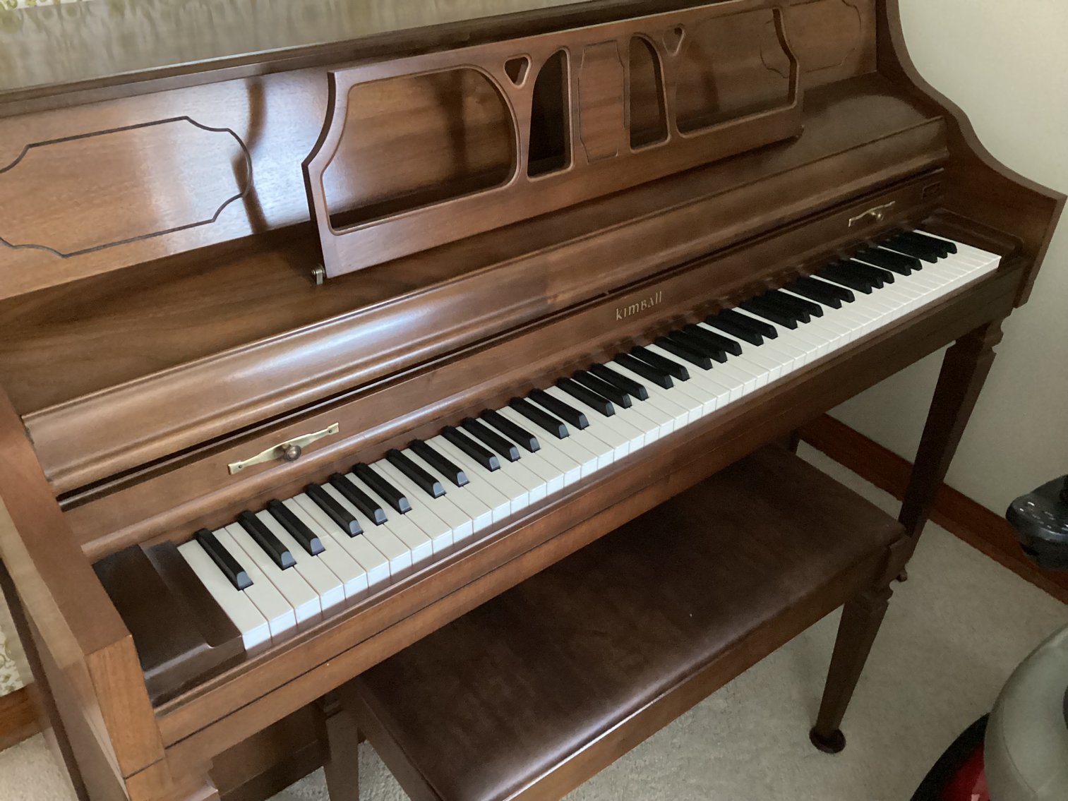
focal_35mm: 31
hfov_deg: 58.3
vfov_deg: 45.4
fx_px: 957
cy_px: 400
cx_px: 534
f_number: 2.4
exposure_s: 1/20
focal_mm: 3.3
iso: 800
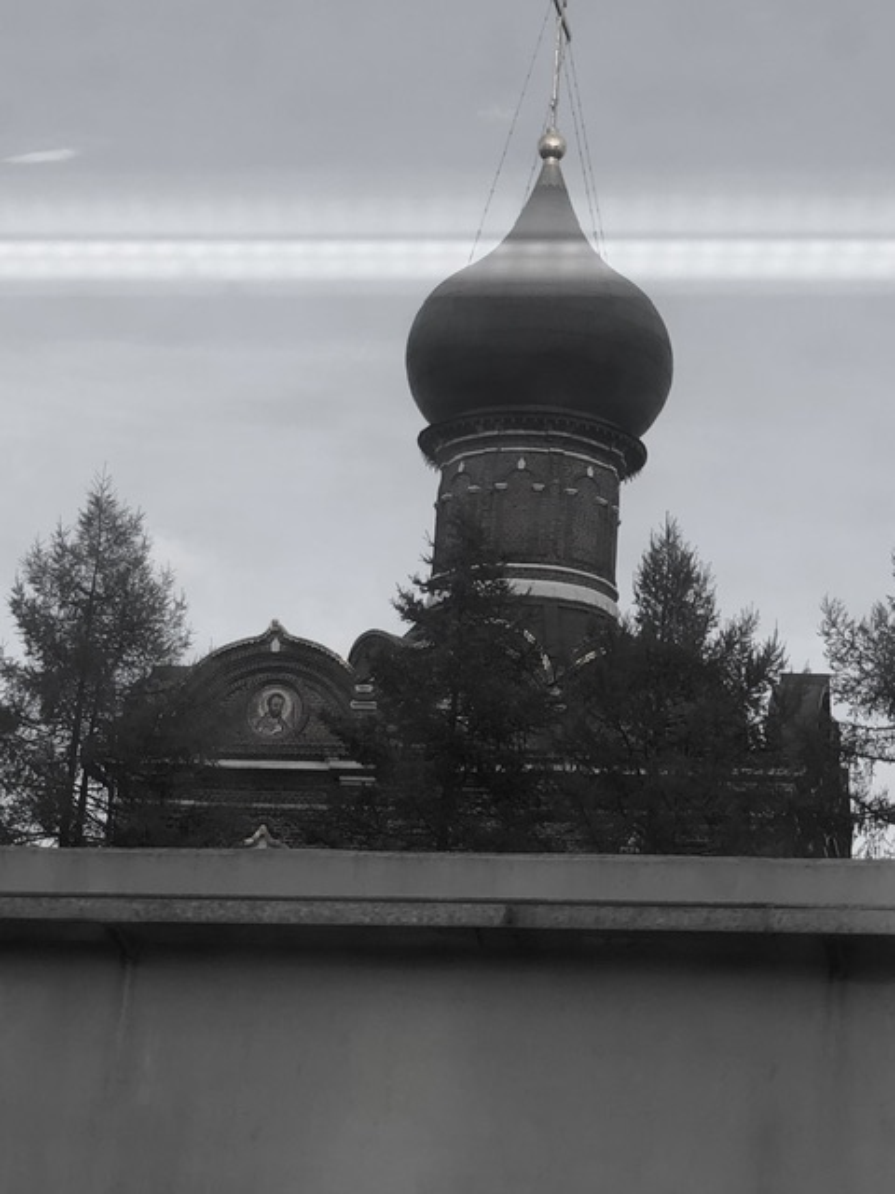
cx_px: 448
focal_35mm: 52
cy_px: 597
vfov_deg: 36.8
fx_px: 1793
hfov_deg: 28.0
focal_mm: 6
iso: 16
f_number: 2.4
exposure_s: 1/218
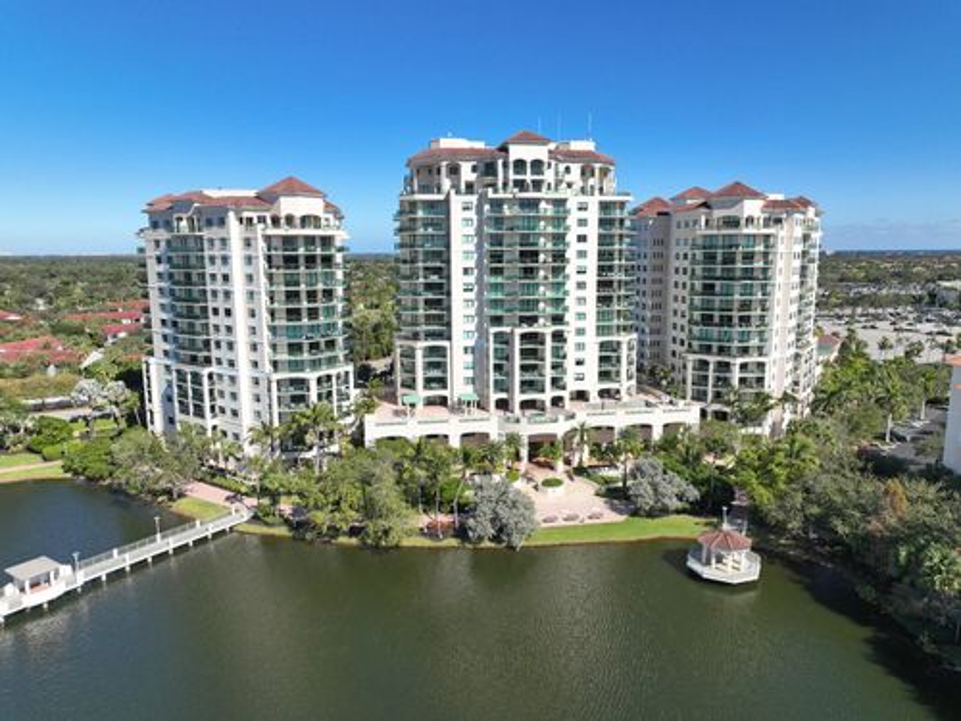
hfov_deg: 71.6
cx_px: 480
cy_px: 360
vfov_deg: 56.8
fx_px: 666
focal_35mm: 24
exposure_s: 1/320
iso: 130
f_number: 2.8
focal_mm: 12.29
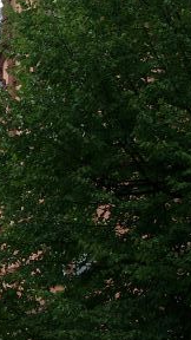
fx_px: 1224
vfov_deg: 15.8
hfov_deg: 8.8
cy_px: 148
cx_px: -35
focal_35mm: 136
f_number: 4
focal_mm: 9.29
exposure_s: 1/201
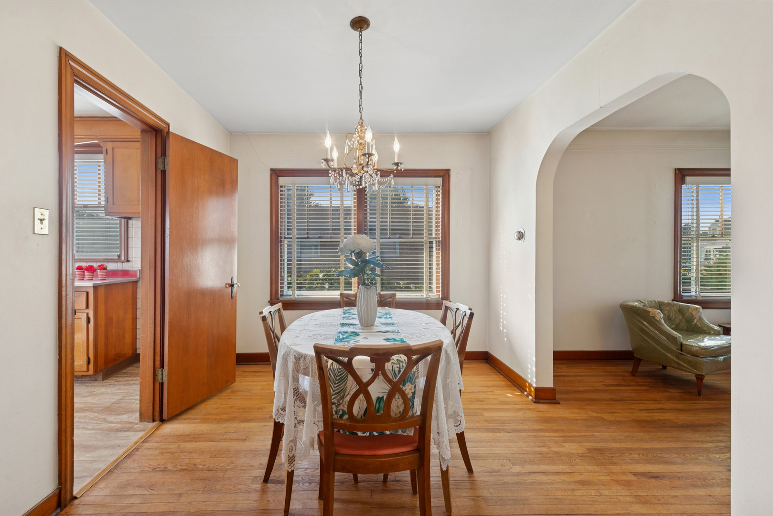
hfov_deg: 100.4
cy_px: 258
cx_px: 386
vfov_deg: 77.4
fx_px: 322
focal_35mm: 15
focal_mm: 15
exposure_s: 1/15
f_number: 8
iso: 200
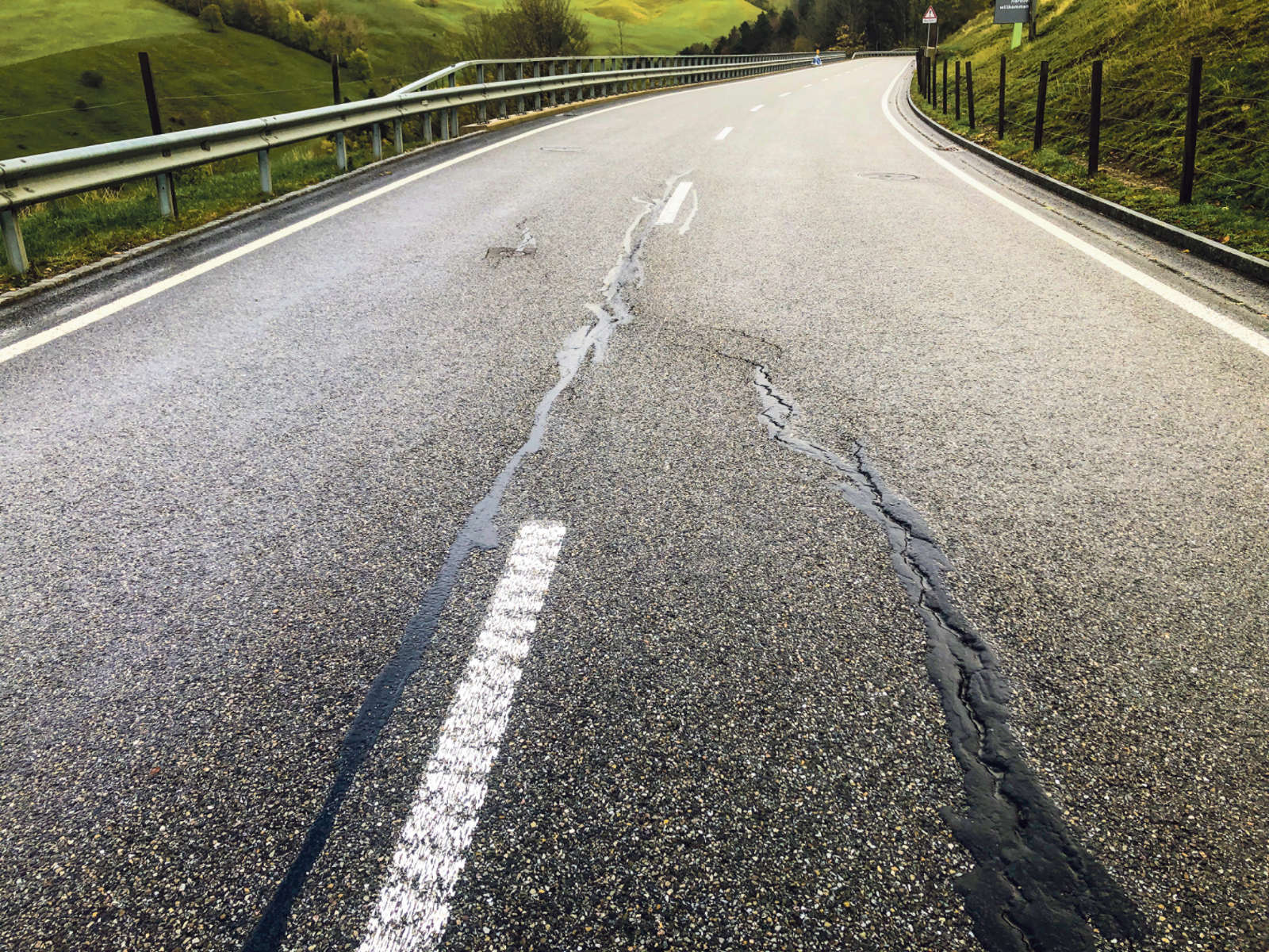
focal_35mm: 28
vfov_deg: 49.7
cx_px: 634
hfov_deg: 63.4
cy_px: 476
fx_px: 1026
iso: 20
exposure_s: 1/312
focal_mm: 4
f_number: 1.8
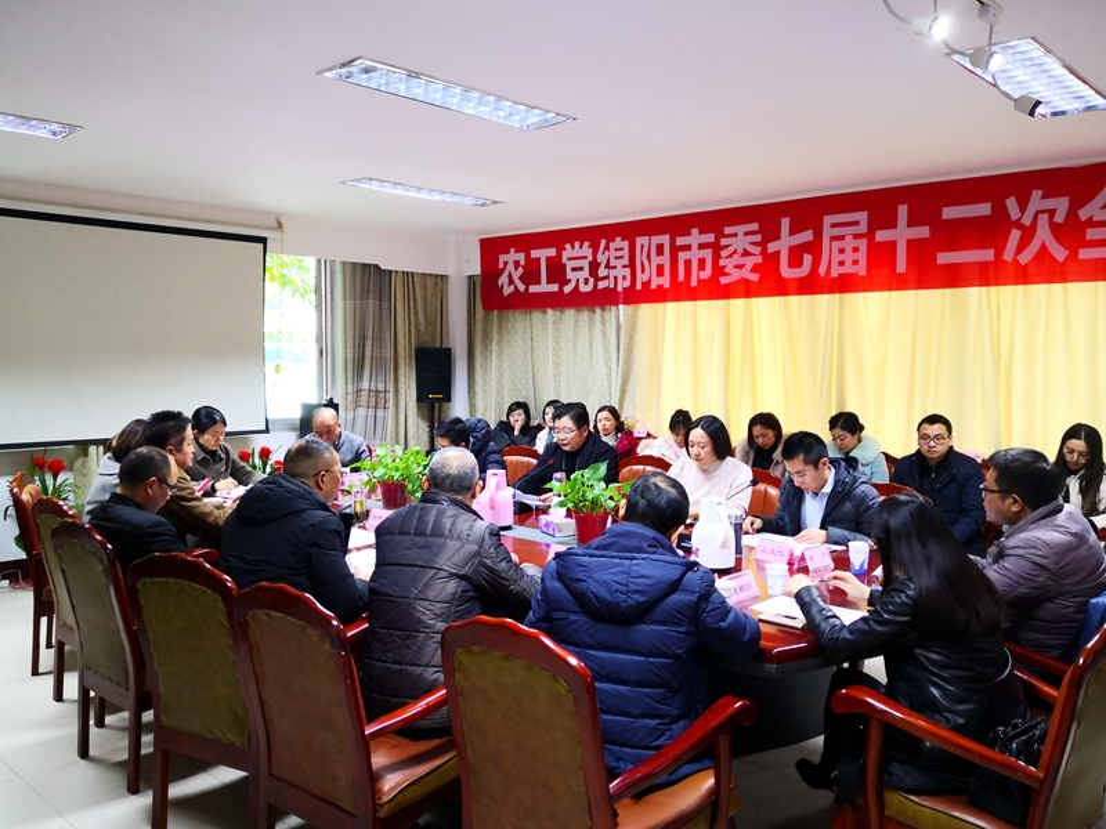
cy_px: 414
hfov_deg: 65.3
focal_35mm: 27
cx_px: 553
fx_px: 863
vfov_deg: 51.4
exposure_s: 1/33.3
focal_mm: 3.95
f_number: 1.6
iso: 200
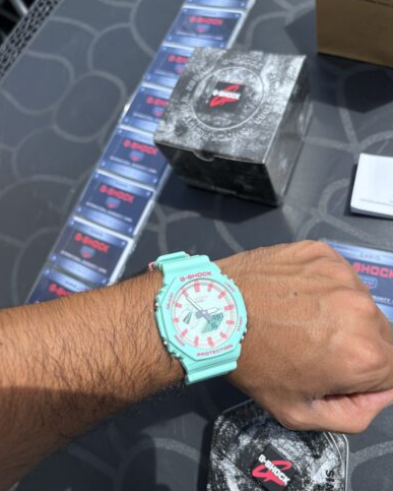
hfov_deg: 51.6
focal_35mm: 28
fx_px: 407
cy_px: 227
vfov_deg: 62.1
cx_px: 197
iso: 50
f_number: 1.6
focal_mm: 5.96
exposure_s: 1/4329
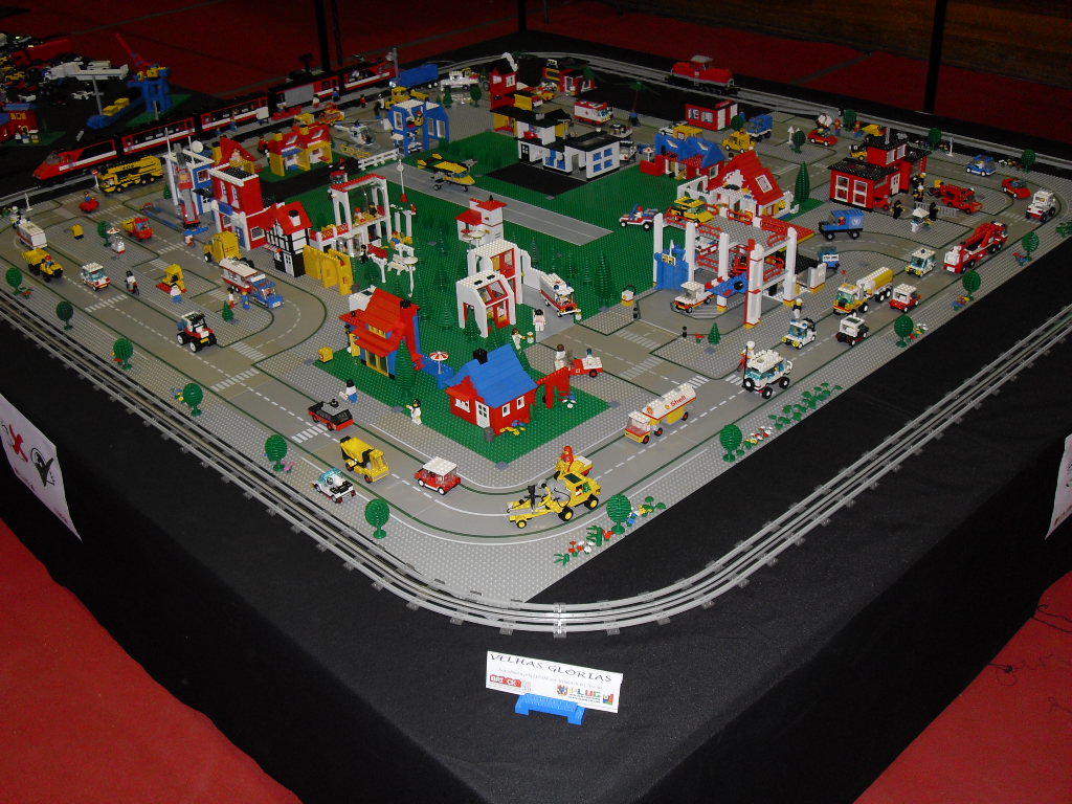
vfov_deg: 38.7
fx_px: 1146
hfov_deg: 50.1
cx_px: 536
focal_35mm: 37
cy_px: 402
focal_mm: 6.3
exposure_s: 1/45
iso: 100
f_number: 2.8
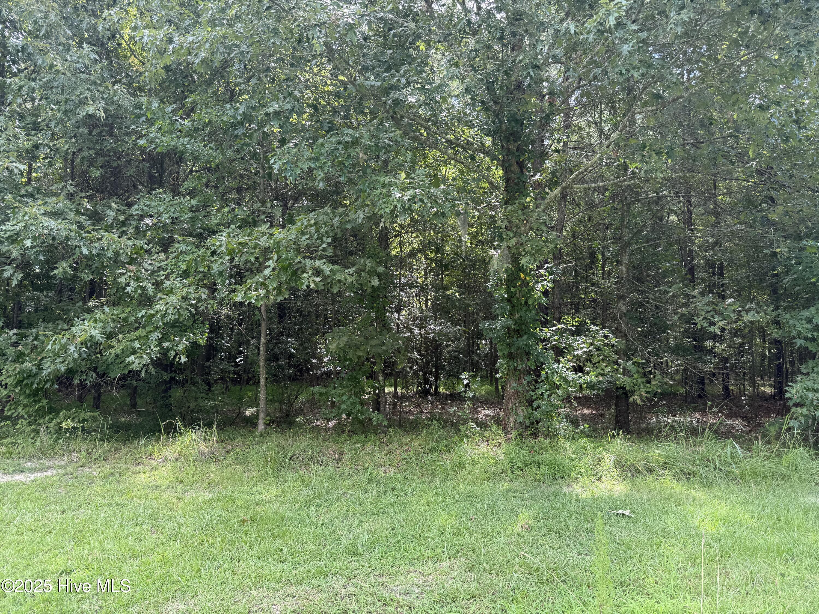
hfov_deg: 71.6
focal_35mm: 24
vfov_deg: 56.8
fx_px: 568
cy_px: 307
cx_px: 410
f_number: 1.78
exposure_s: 1/228
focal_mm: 6.76
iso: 64
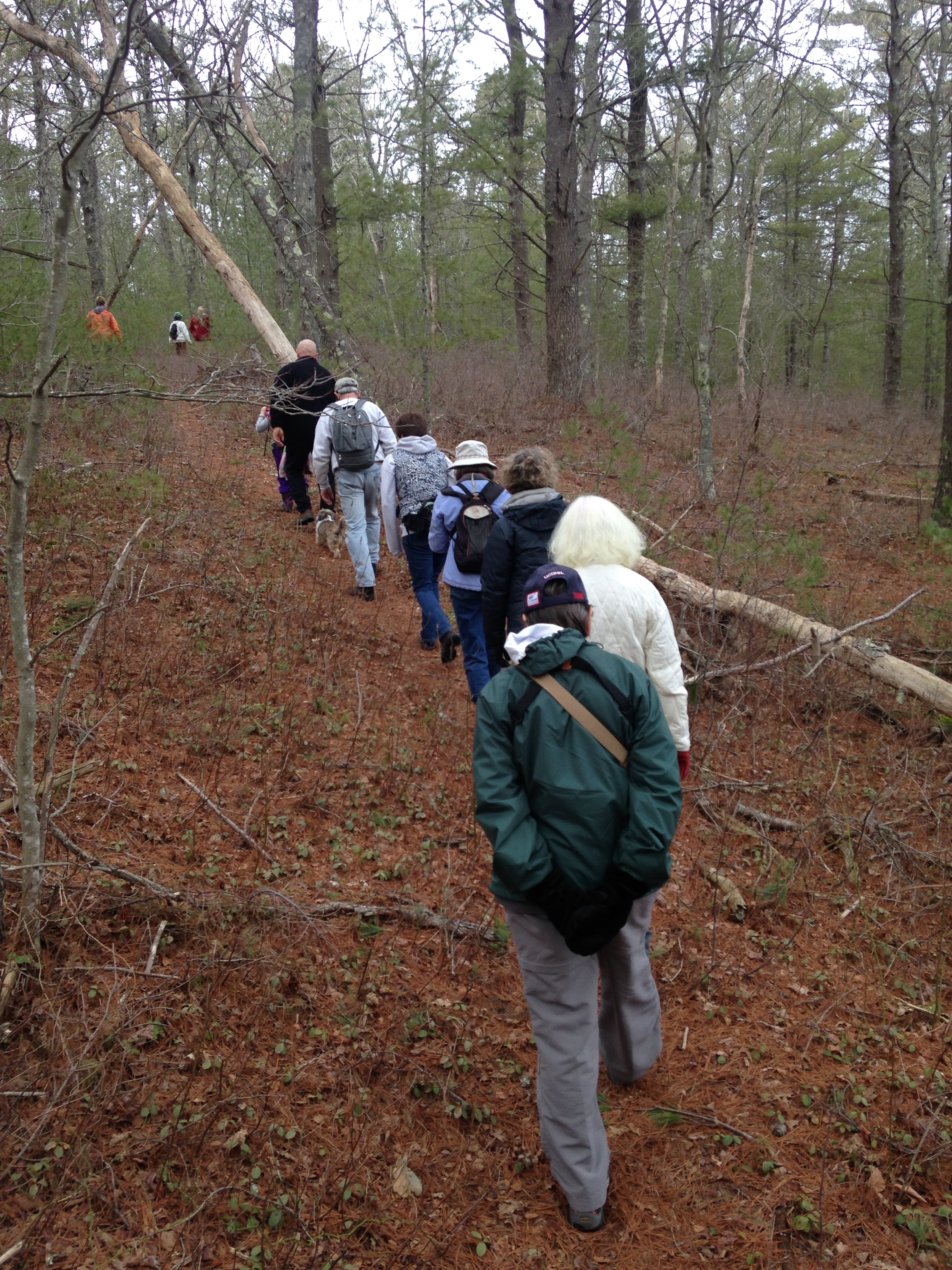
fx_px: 1210
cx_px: 476
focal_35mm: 33
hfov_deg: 42.9
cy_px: 635
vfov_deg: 55.4
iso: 50
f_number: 2.4
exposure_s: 1/175
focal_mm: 4.12
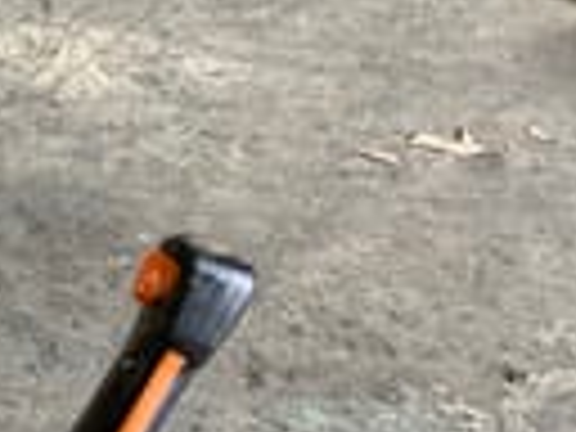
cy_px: 502
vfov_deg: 13.3
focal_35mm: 109
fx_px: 1814
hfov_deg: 15.7
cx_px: -423
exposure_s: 1/60
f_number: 1.8
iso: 320
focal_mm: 3.99
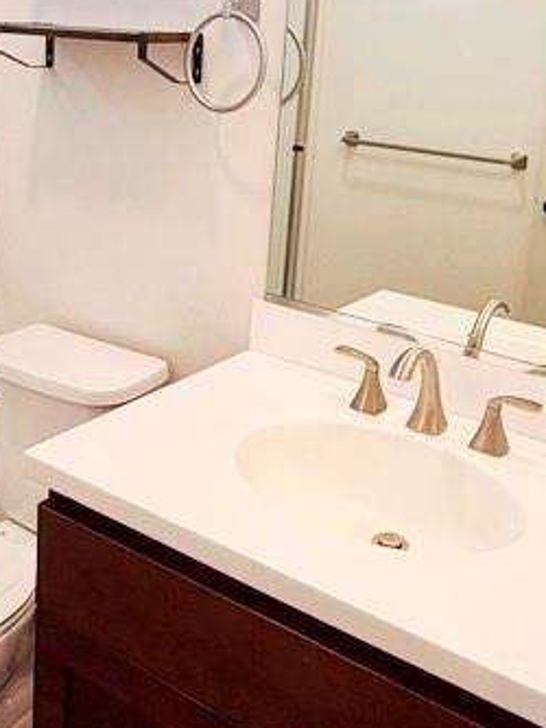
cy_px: 197
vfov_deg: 42.7
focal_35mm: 43
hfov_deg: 33.6
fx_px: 904
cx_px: 249
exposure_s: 1/120
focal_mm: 2.22
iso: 160
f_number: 2.2
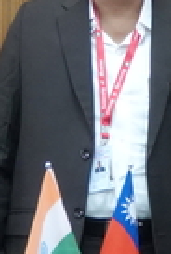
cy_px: -44
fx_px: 4891
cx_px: 152
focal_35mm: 690
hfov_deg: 2.0
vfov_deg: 3.0
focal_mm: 28.91
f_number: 3.5
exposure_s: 1/50
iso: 800
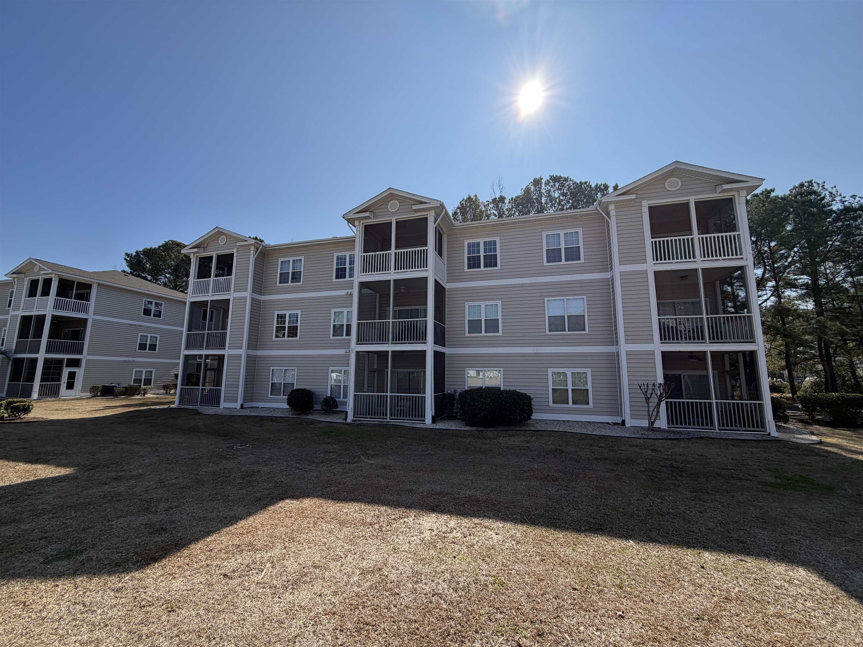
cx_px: 432
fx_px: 349
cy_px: 324
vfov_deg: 85.7
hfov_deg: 102.1
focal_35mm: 14
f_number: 2.2
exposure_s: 1/1125
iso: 25
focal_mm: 2.22
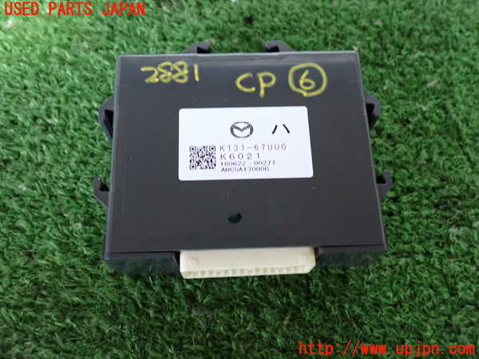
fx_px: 498
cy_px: 180
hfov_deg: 51.4
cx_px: 240
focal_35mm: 36
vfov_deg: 39.7
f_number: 2.5
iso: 800
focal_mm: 6.37
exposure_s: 1/25
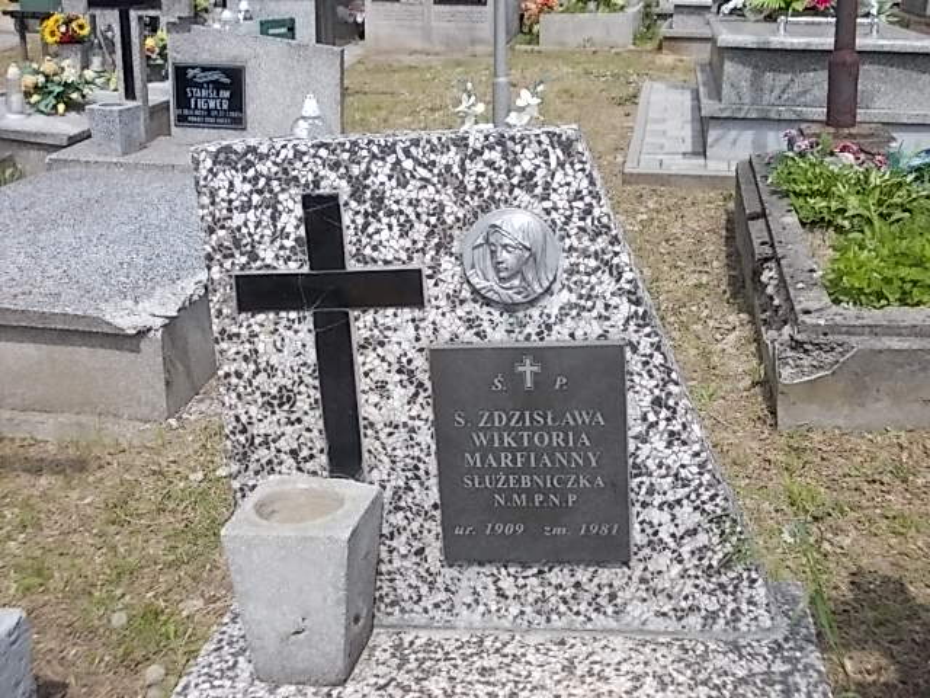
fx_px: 1155
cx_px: 465
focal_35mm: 43
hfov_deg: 43.9
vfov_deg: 33.6
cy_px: 349
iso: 80
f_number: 6.5
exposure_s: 1/160
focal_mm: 6.1
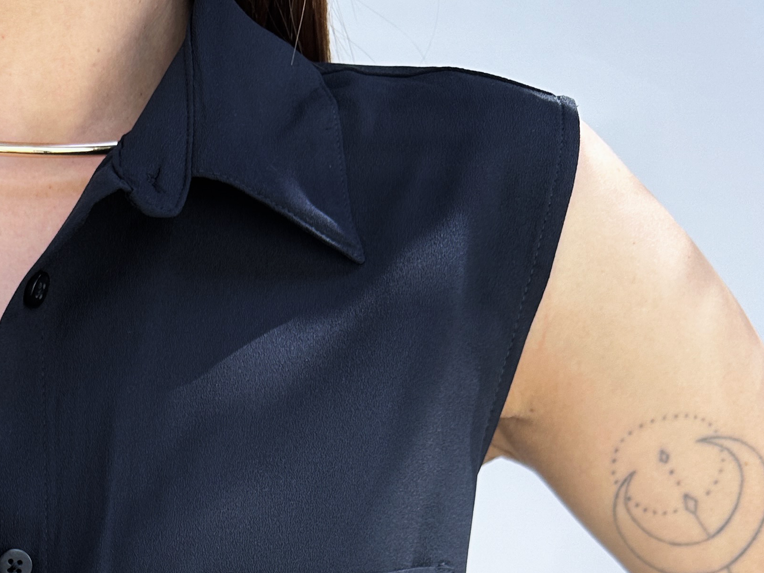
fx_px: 1324
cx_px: 52
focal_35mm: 60
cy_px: 841
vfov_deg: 21.0
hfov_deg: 30.5
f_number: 1.78
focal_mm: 6.86
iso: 80
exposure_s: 1/323
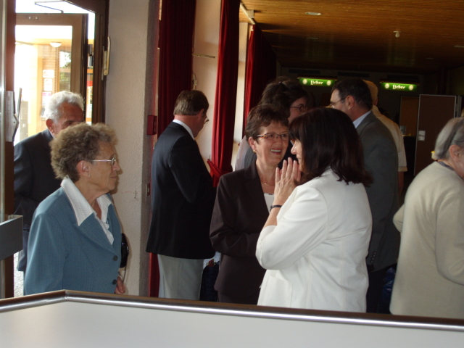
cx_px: 232
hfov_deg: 42.9
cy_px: 174
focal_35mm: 44
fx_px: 590
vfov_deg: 32.9
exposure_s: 1/60
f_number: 3
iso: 100
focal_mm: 9.9
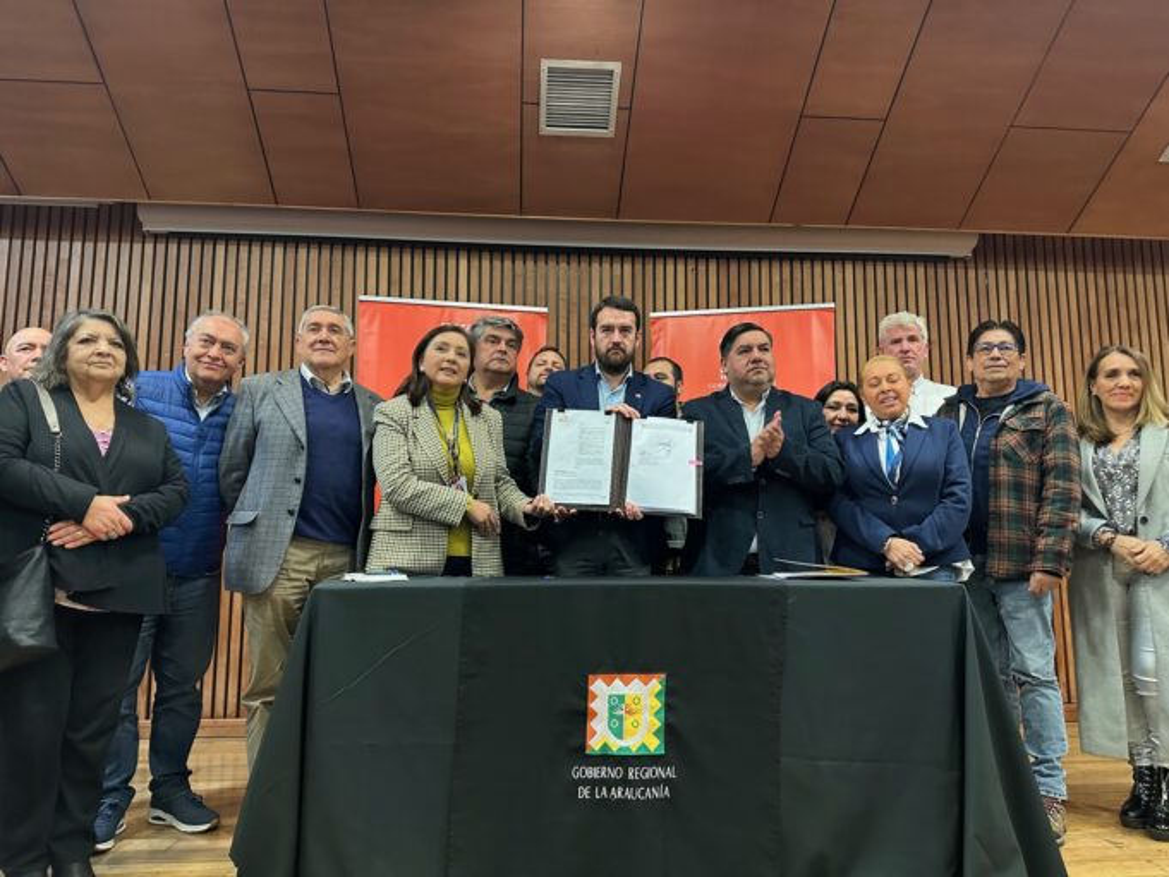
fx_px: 811
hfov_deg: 71.6
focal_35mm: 24
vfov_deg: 56.8
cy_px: 438
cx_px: 584
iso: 500
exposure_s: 1/50
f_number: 1.78
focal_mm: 6.86
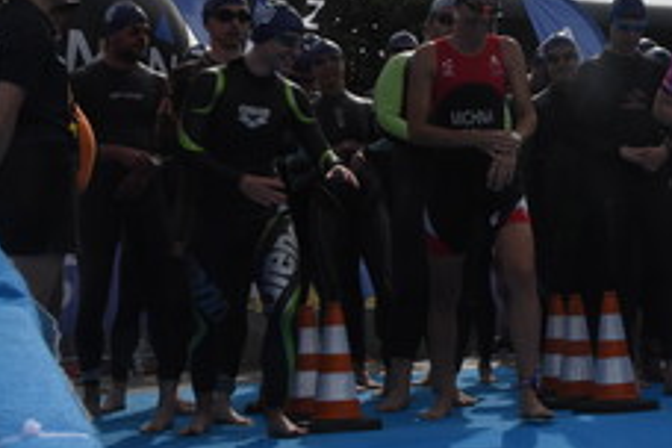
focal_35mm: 73
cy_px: 118
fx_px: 1363
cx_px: 572
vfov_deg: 18.6
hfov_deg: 27.0
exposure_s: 1/1000
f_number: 16
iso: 1250
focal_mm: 26
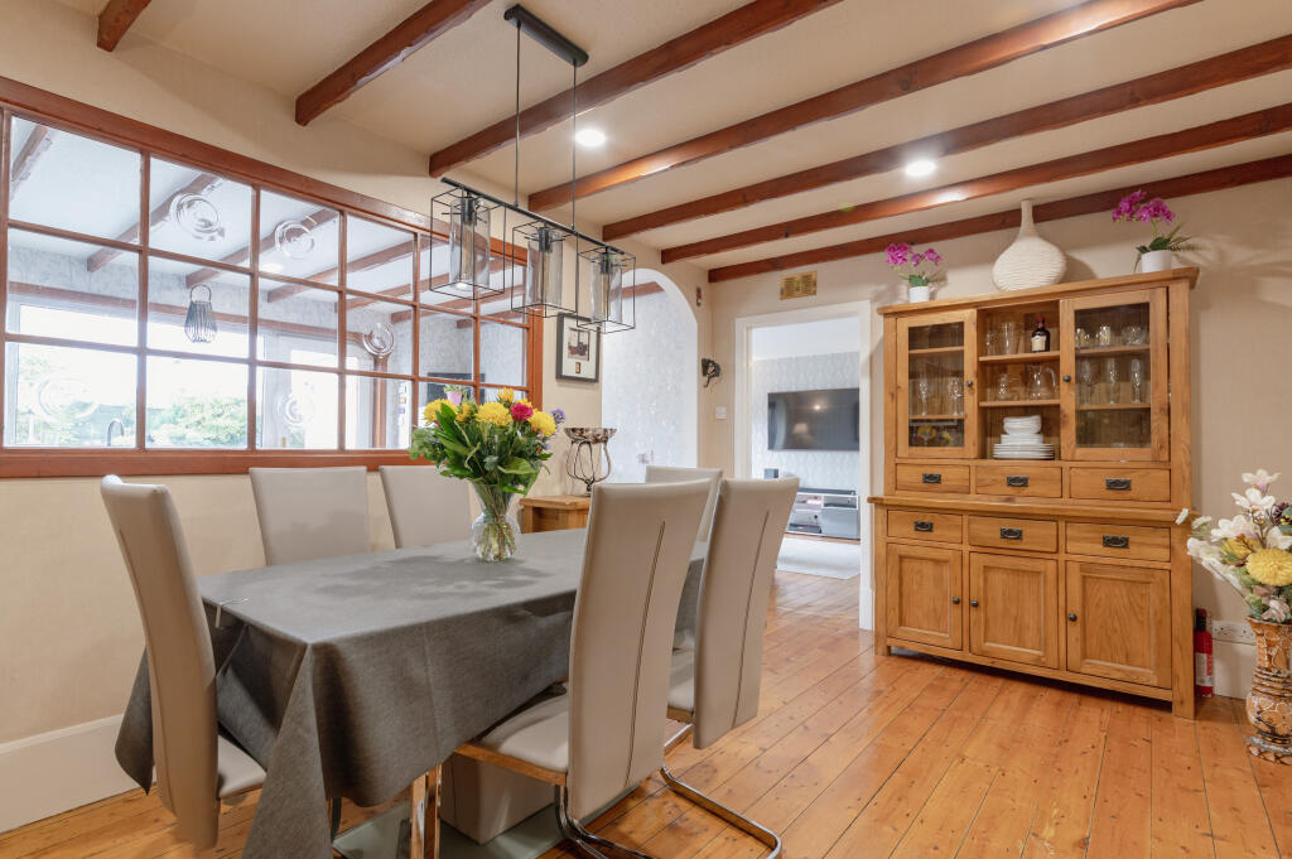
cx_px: 646
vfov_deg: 70.3
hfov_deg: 93.3
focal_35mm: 17
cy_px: 430
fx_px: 610
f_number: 8
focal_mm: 17
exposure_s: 1/10
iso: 400
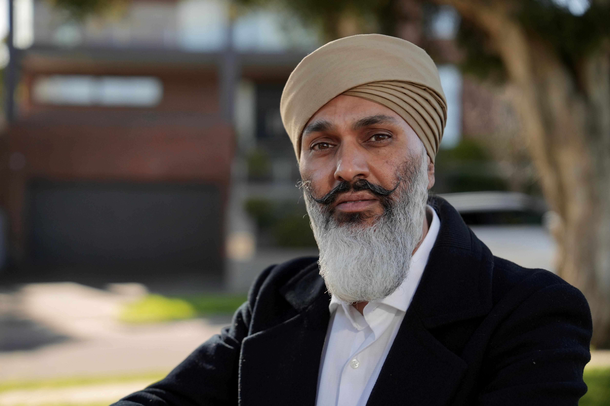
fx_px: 1186
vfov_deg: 19.5
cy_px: 203
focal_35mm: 70
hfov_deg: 28.8
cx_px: 305
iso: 800
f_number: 2.8
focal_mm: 70
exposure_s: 1/400
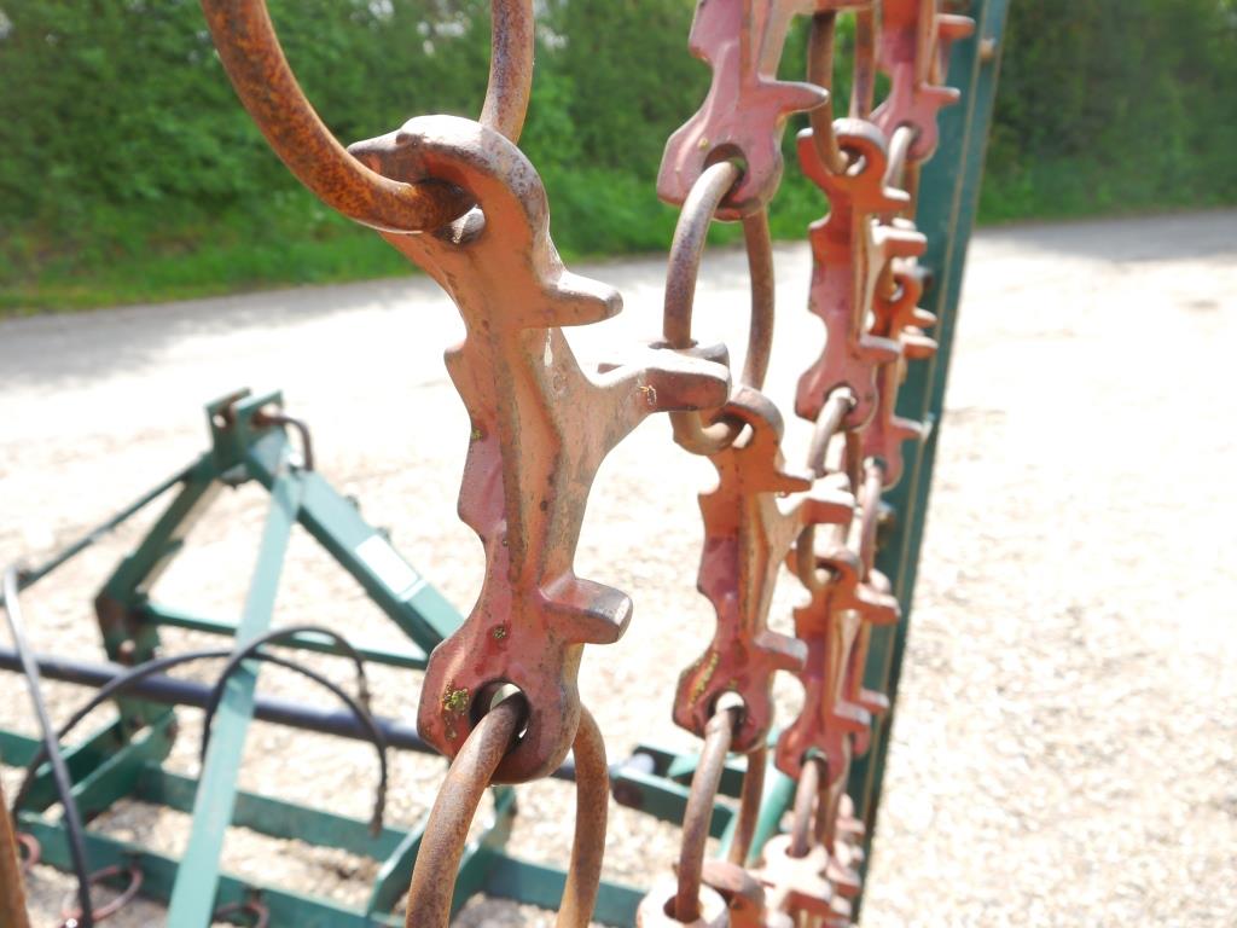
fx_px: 1144
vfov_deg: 44.2
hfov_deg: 56.8
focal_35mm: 32
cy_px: 464
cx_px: 618
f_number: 5
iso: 160
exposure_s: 1/160
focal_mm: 16
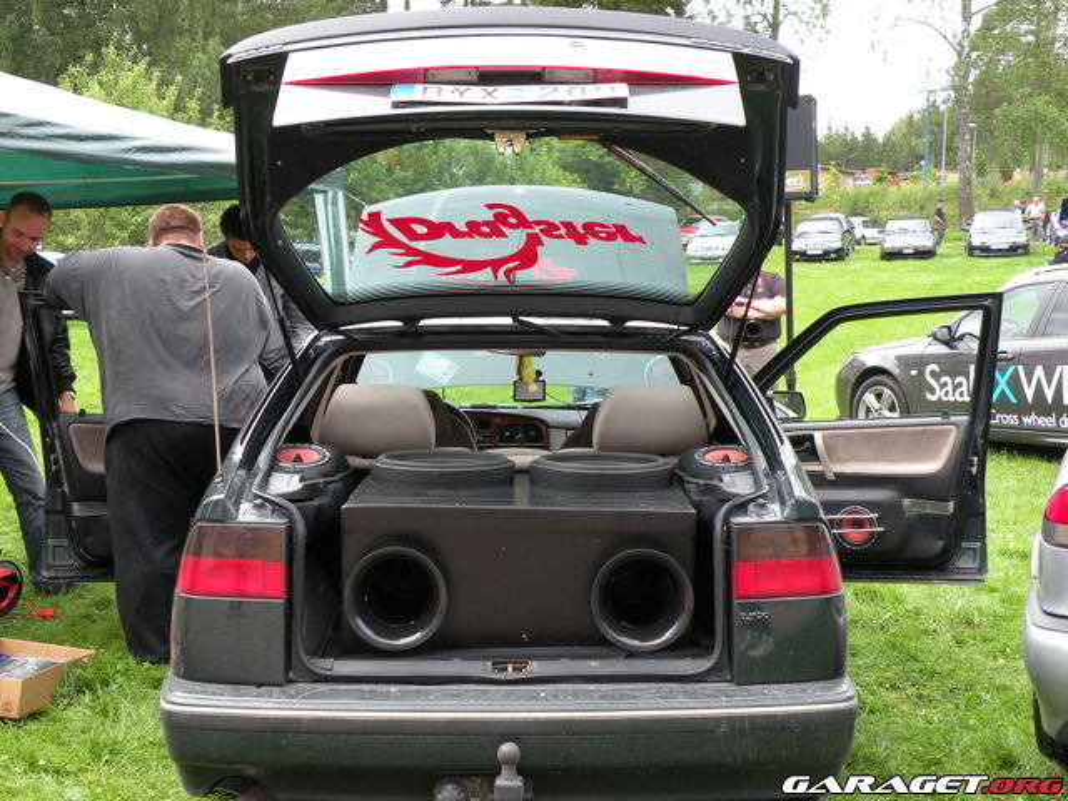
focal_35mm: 56
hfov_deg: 34.3
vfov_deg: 26.1
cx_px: 534
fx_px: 1728
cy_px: 400
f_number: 4
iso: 64
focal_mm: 9.8
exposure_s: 1/91.4
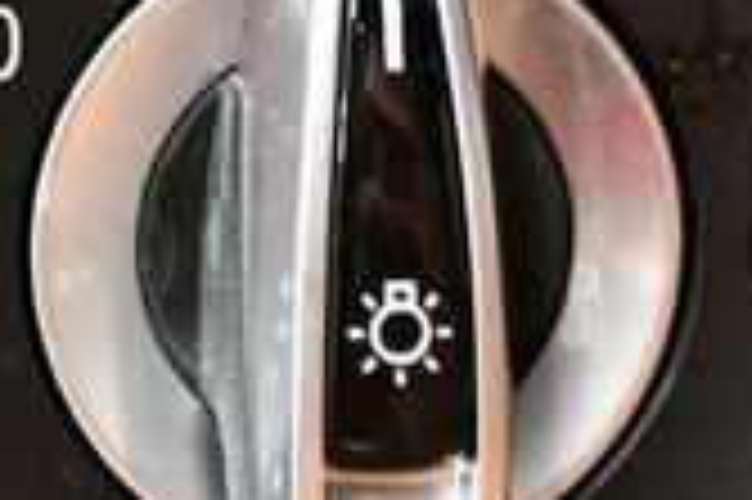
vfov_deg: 8.5
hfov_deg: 12.8
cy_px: 221
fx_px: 3360
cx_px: 423
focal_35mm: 161
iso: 11400
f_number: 4.5
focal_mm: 28
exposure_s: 1/60
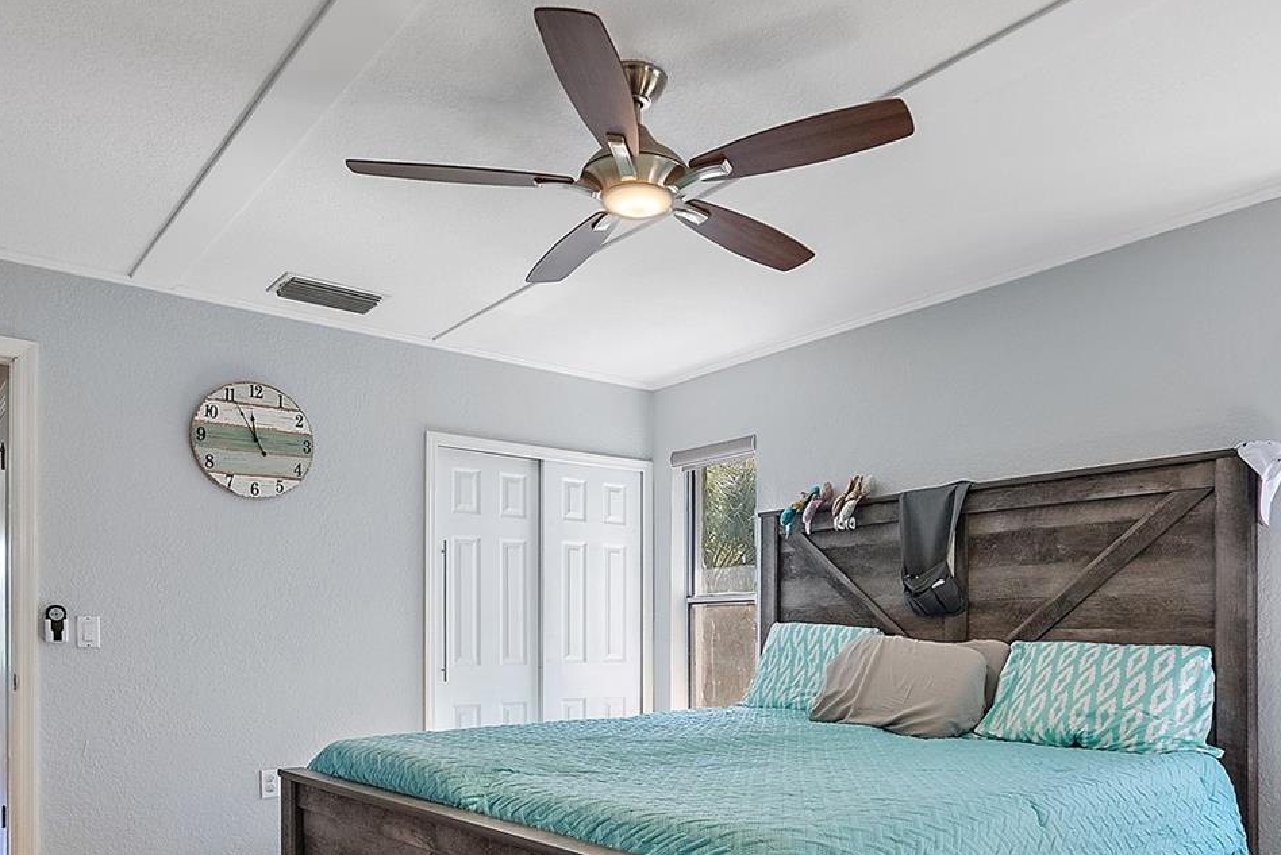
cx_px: 697
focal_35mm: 28
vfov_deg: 44.9
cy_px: 651
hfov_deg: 65.6
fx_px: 991
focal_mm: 16.5
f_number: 4
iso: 1600
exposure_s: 1/160
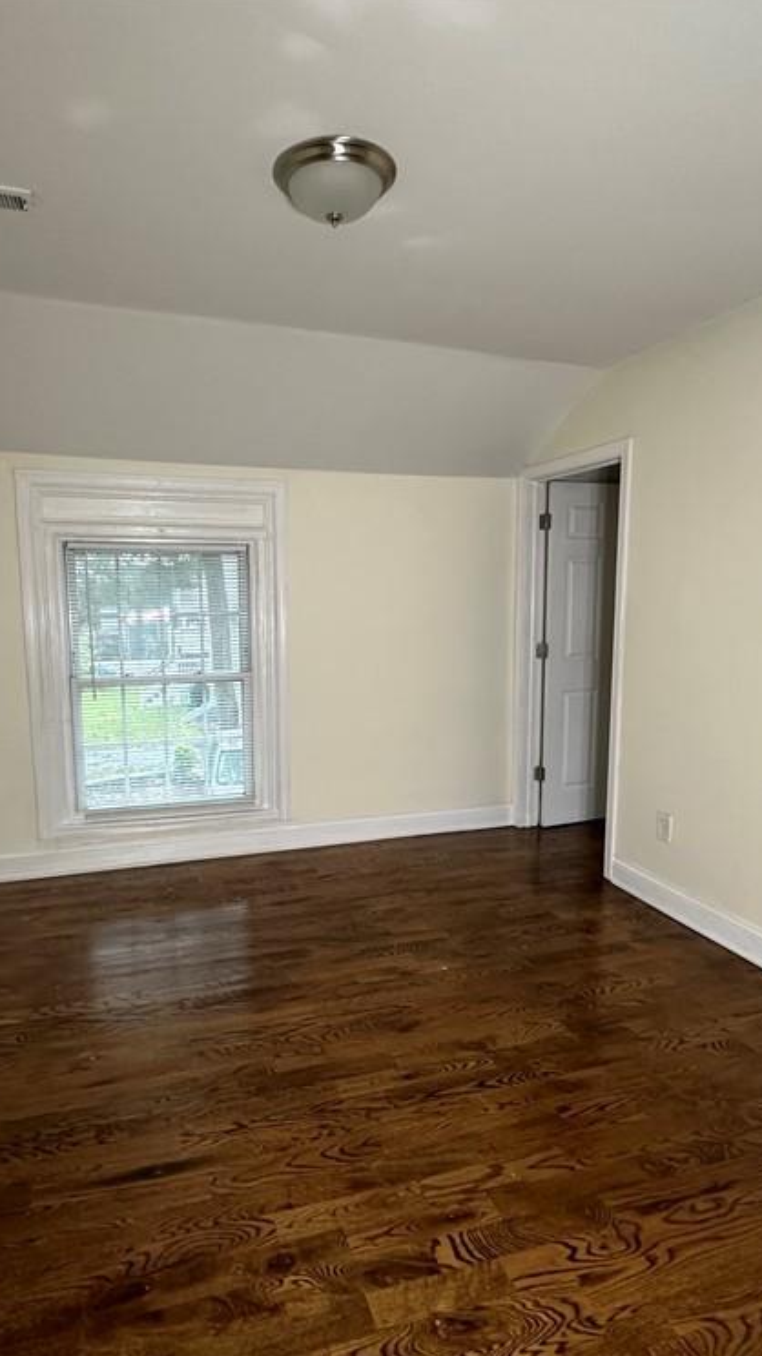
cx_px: 321
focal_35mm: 21
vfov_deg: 83.8
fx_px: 755
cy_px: 693
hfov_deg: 53.3
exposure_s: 1/79
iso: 320
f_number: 2.2
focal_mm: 2.22
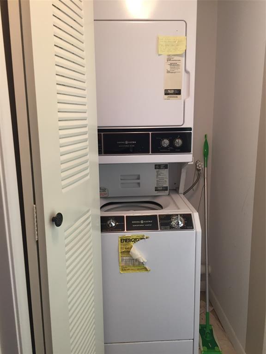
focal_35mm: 29
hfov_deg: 48.2
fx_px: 297
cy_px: 177
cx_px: 133
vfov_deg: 61.7
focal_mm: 4.15
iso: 100
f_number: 2.2
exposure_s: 1/30
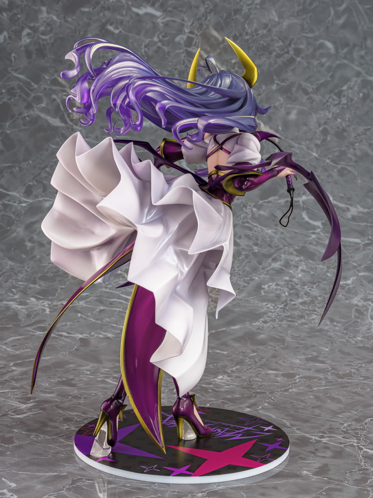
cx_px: 186
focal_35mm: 49
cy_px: 249
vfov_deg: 38.9
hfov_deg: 29.7
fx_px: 704
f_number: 22
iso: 160
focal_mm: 61.8
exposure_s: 1/100
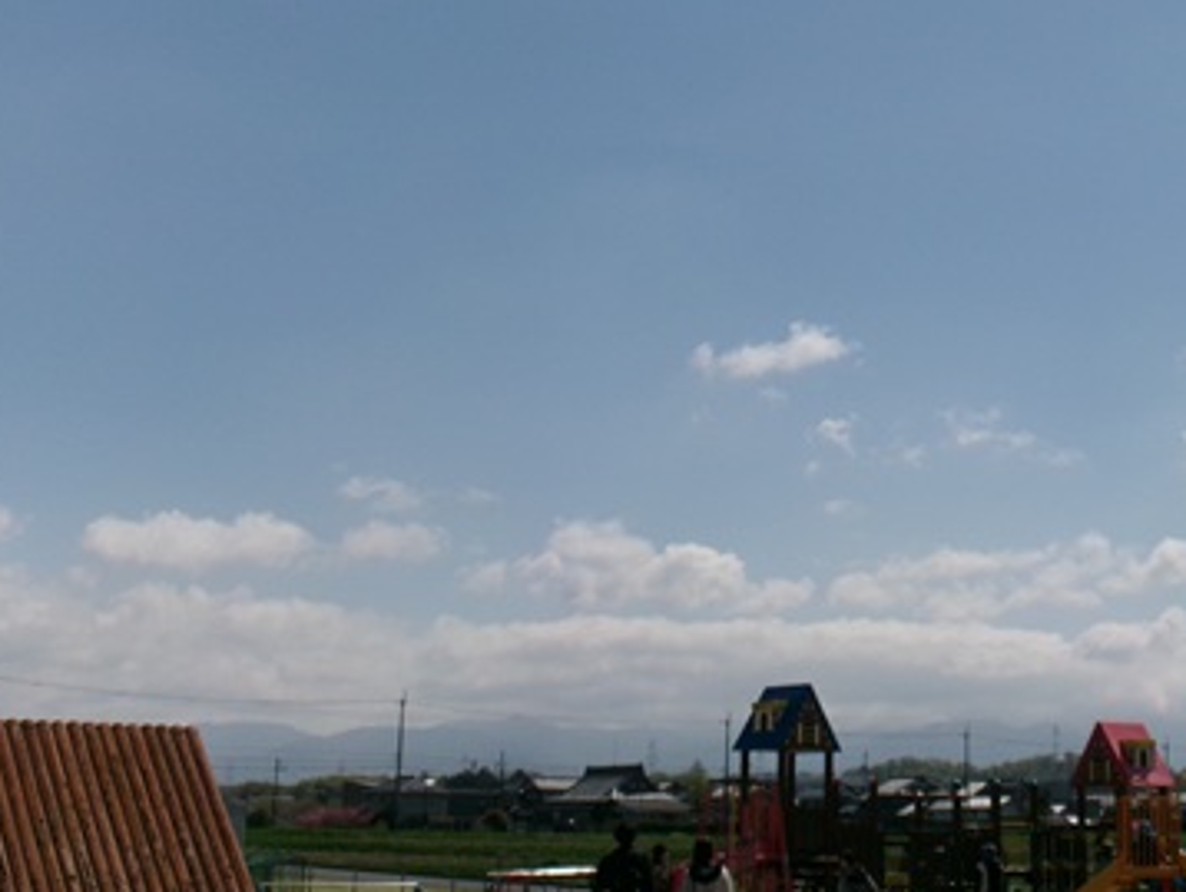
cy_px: 308
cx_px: 888
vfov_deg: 22.2
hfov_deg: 28.9
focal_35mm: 66
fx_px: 2263
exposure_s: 1/400
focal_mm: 7.8
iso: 100
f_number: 12.5
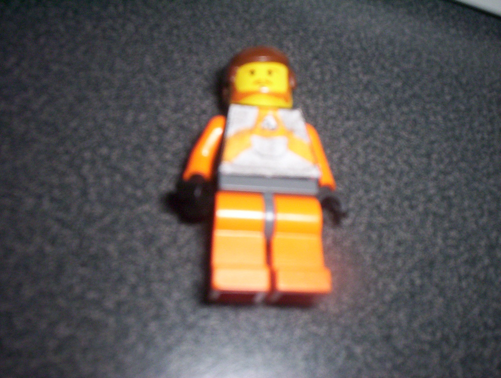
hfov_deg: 48.9
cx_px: 250
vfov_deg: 37.9
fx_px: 551
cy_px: 189
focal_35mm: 38
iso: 140
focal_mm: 4.99
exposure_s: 1/60
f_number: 4.5
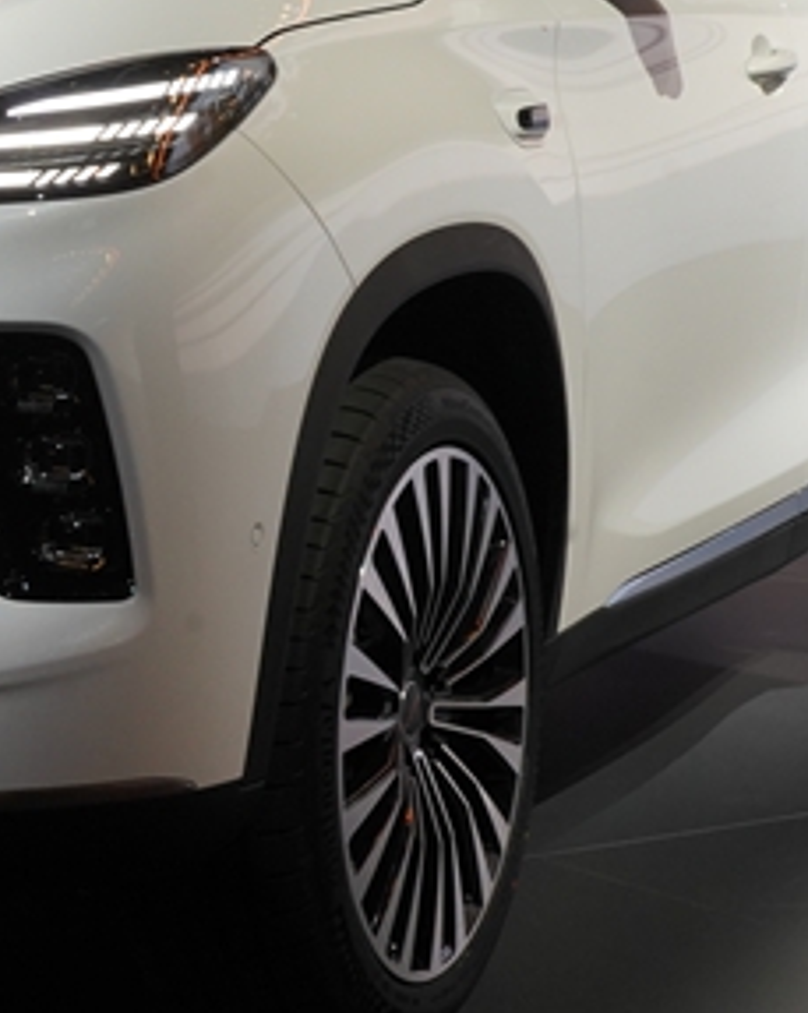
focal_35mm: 81
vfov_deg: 23.2
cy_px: 173
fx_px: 2425
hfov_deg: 17.7
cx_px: -240
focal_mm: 33
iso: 1600
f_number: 16
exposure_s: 1/45
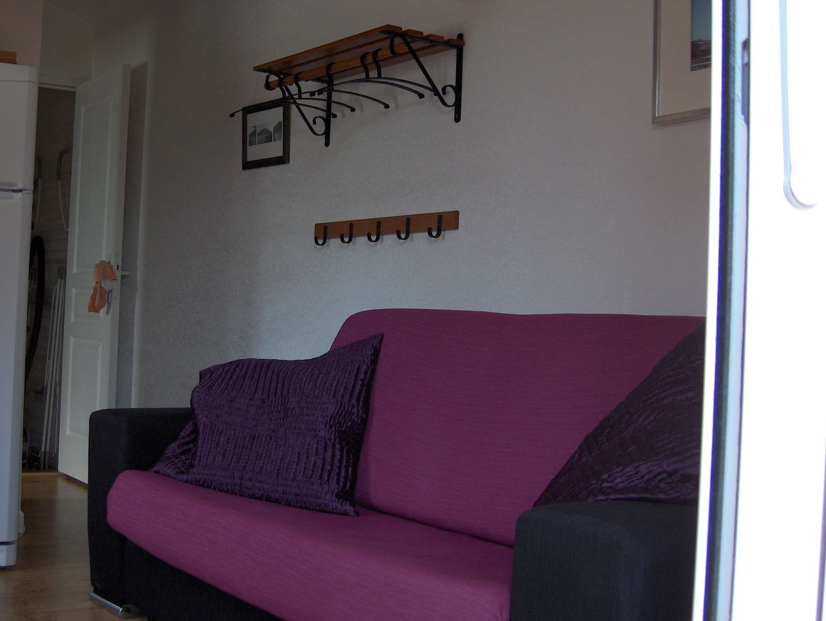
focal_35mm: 49
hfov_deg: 38.6
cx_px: 308
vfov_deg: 29.7
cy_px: 309
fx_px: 1171
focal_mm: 8
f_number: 2.8
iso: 200
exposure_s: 1/119
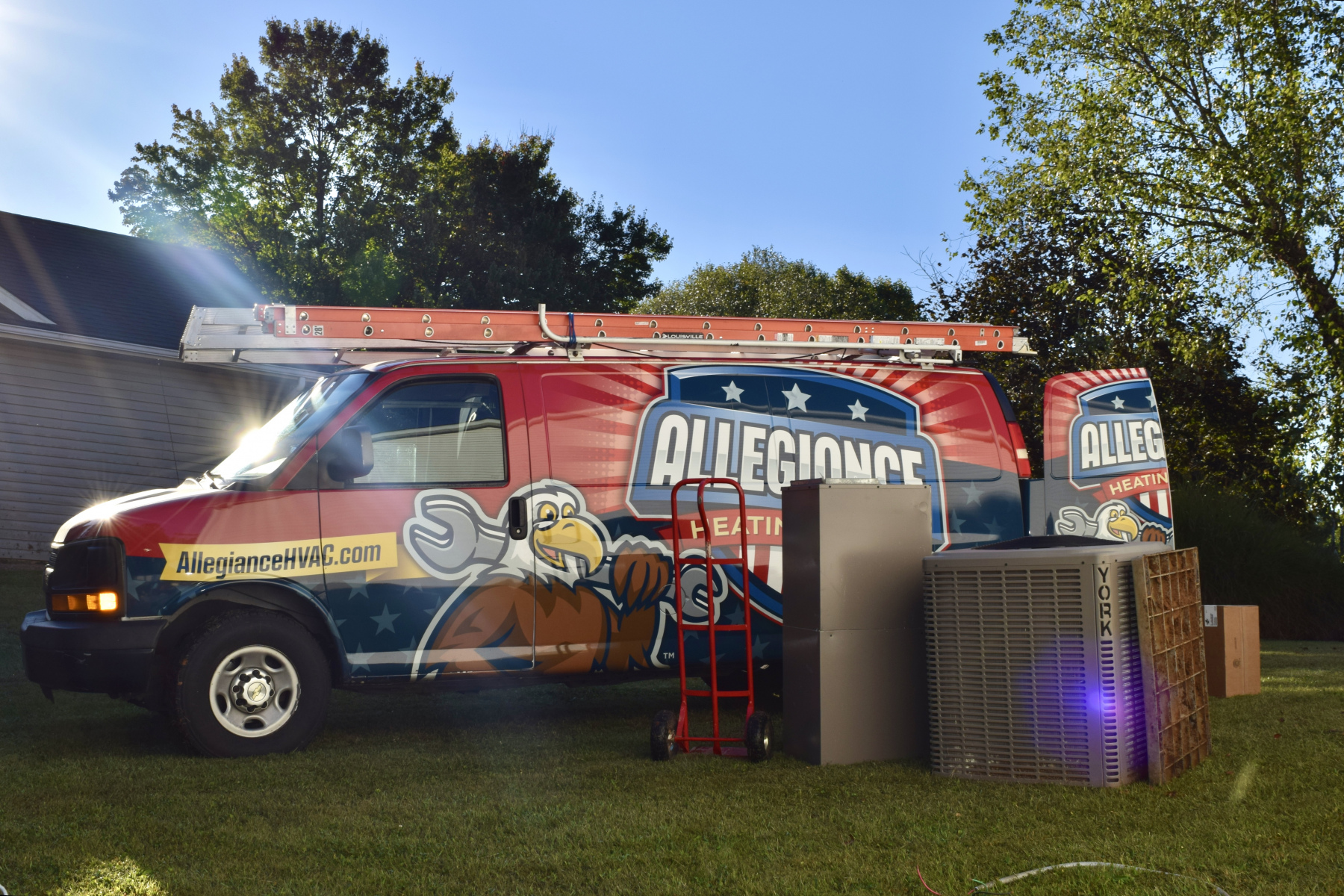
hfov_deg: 47.9
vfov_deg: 33.0
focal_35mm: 40
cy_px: 448
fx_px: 1512
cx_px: 672
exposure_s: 1/200
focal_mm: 27
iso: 100
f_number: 11
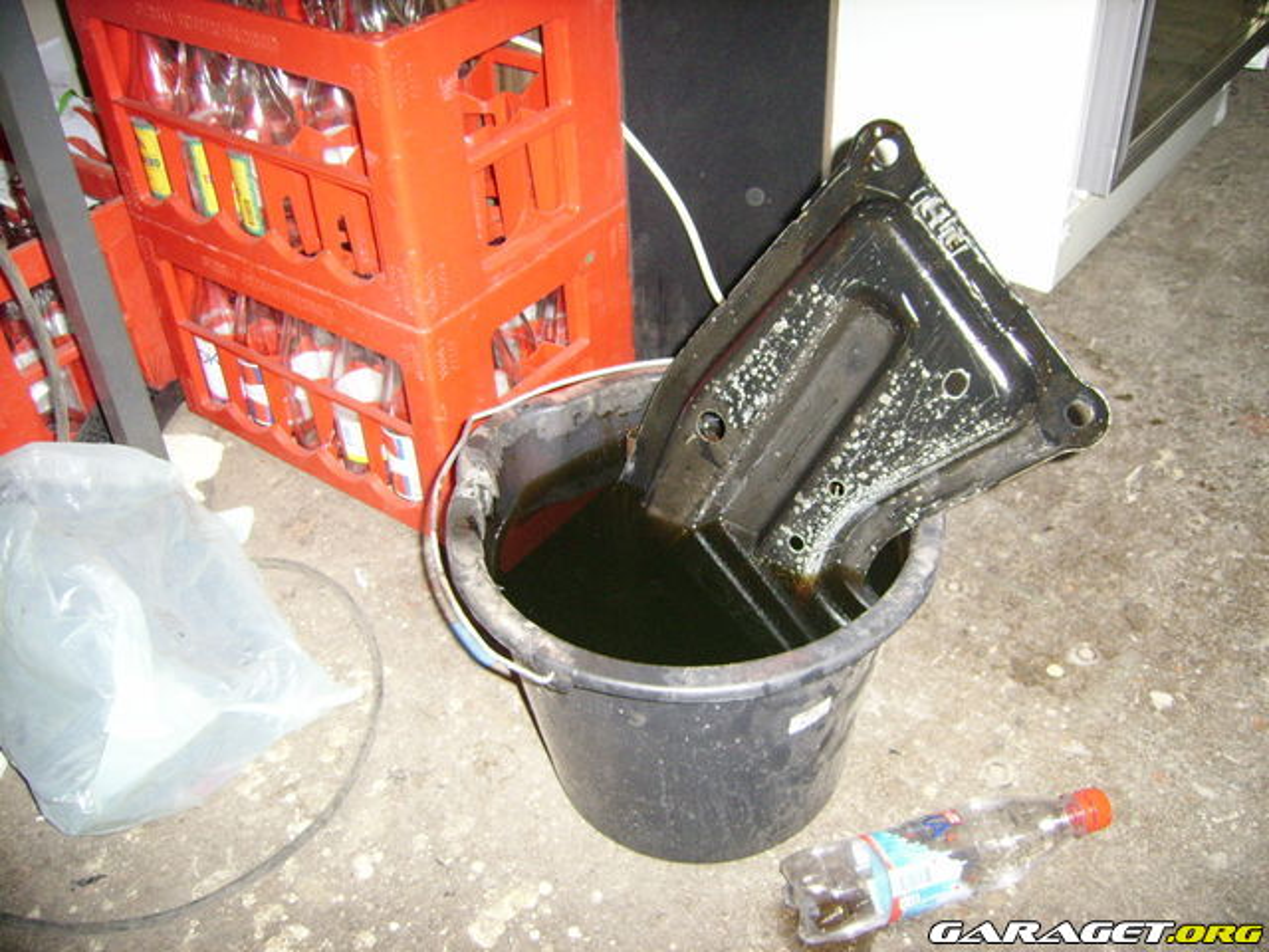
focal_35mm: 35
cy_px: 476
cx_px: 634
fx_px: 1283
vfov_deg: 40.7
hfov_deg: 52.6
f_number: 2.8
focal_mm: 5.95
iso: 218
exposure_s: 1/30
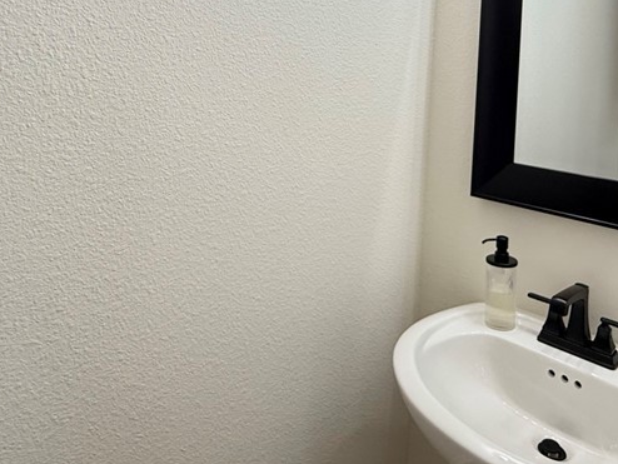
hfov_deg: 61.3
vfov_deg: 44.9
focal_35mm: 29
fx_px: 518
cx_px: 362
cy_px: 68
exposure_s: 1/120
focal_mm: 2.22
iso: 200
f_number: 2.2
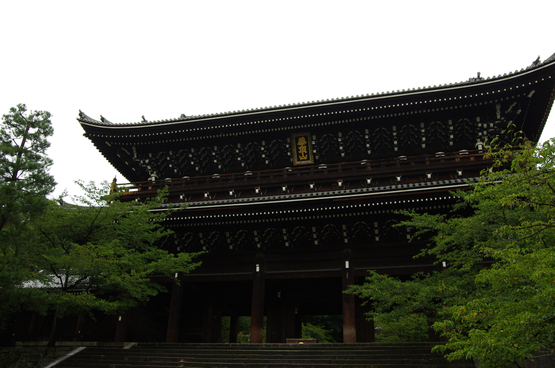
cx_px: 278
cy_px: 184
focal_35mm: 31
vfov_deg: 42.1
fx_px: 477
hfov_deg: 60.4
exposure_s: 1/640
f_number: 8
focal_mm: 21
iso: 800
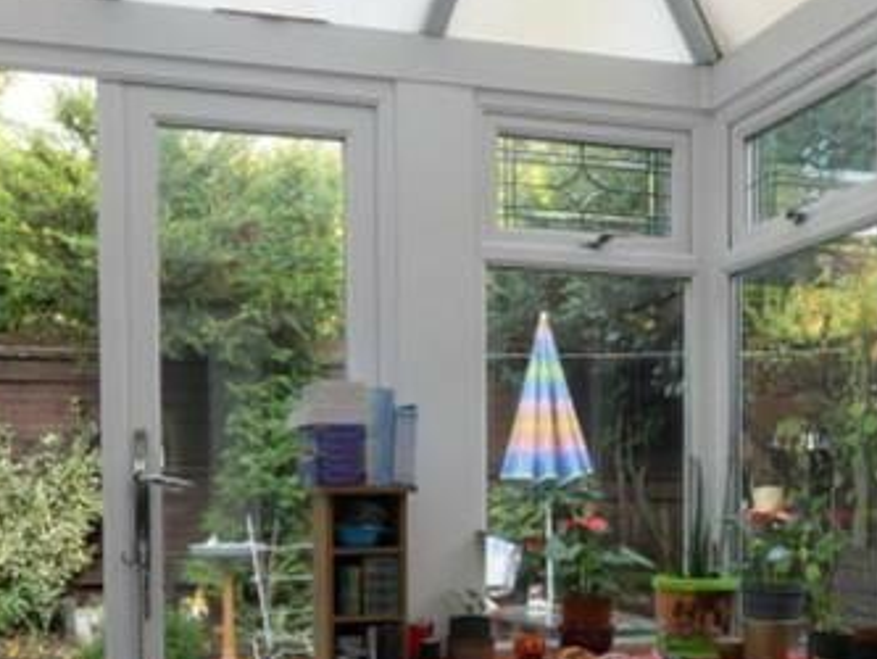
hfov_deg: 43.8
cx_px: 440
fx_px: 1090
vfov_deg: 32.6
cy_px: 531
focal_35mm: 43
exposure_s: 1/100
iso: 200
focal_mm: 7
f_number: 4
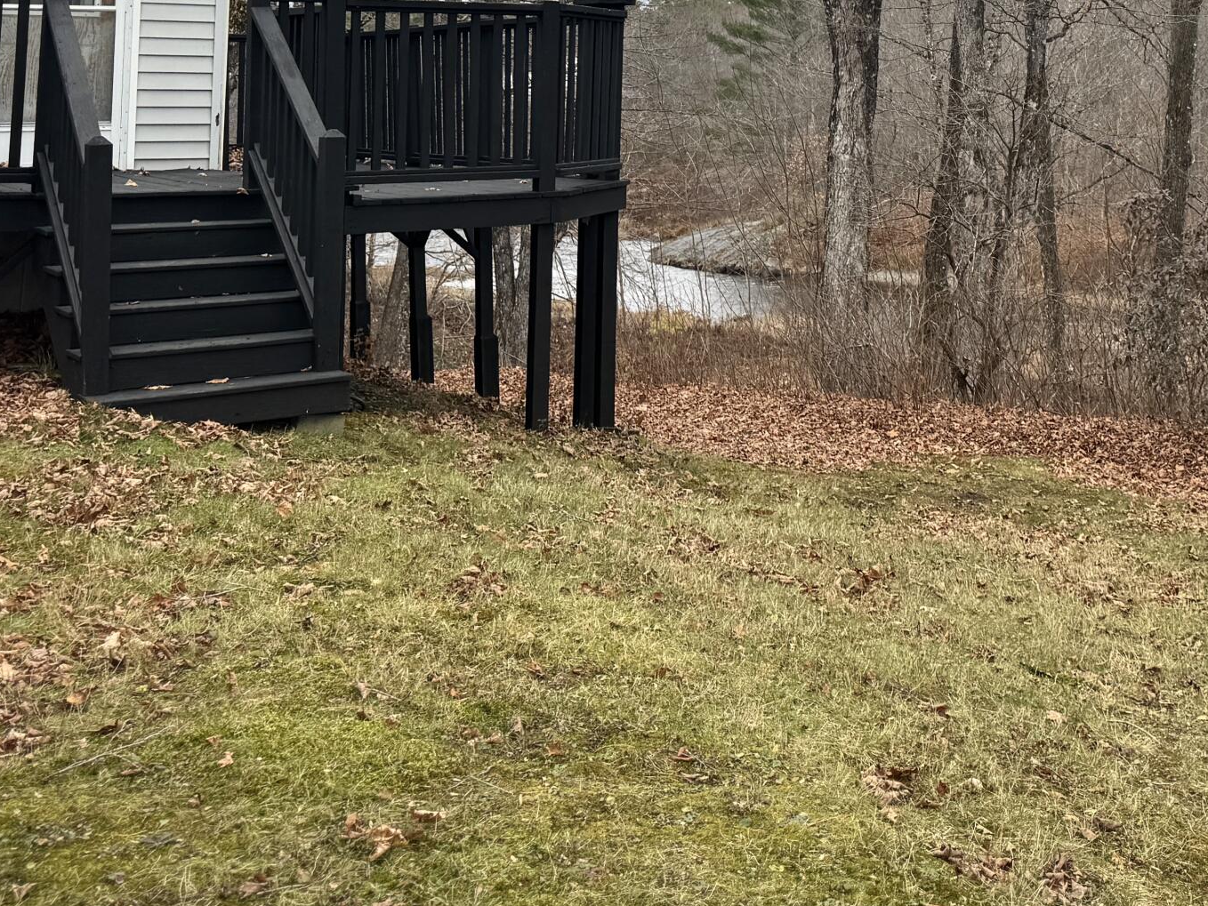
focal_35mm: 53
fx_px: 1850
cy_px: -68
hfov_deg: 34.6
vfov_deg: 25.7
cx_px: 1030
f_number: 1.78
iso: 80
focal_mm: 6.76
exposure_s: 1/1094
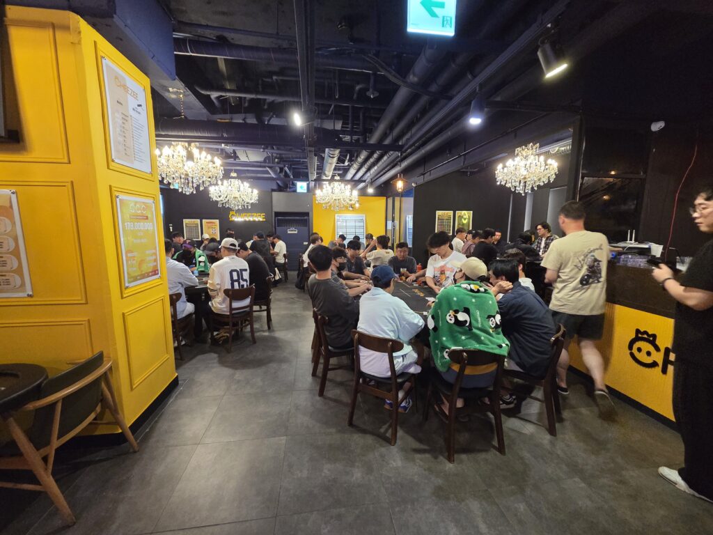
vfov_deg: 89.9
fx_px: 268
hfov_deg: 106.2
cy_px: 268
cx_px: 356
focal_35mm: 13
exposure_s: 1/60
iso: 800
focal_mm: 2.2
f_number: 2.2
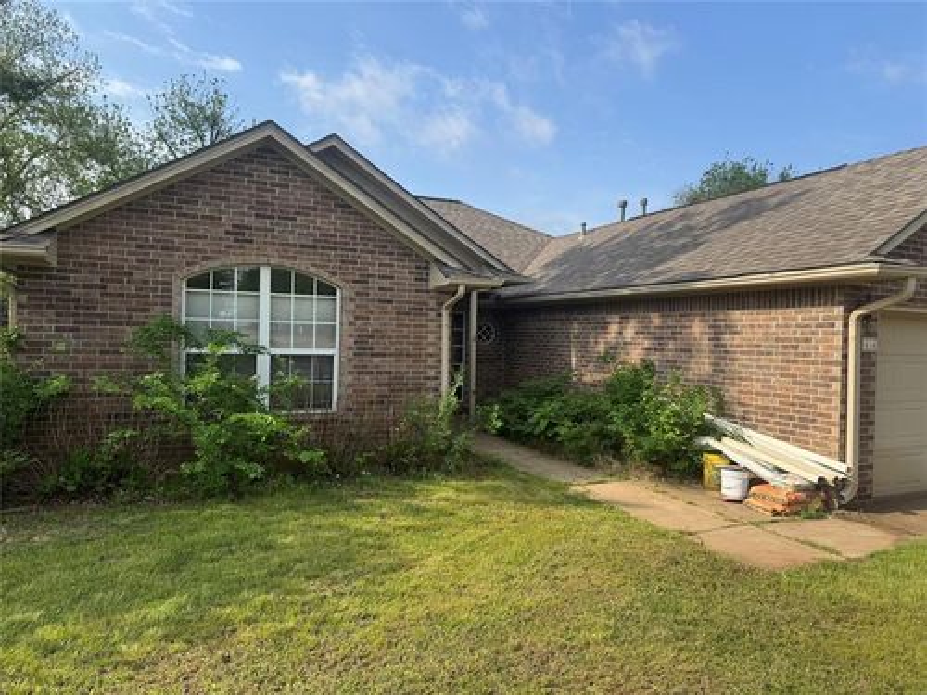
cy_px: 348
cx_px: 464
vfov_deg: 56.8
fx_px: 643
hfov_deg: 71.6
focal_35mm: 24
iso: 80
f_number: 1.78
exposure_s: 1/3096
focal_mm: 6.76
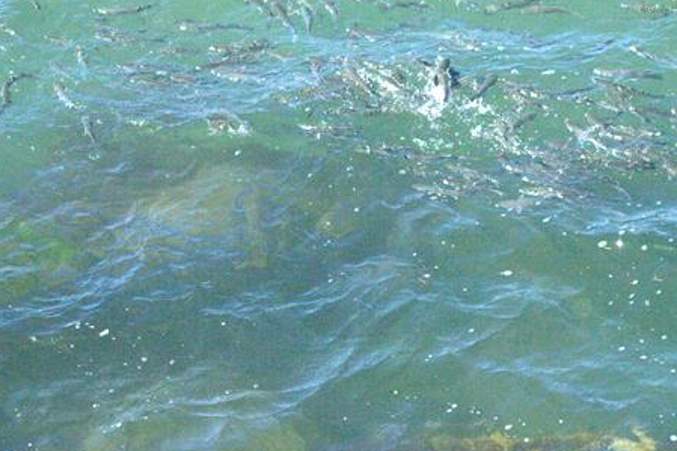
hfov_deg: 13.0
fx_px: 2969
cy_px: 35
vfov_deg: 8.6
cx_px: 338
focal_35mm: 158
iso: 200
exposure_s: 1/4000
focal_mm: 55
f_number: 5.6
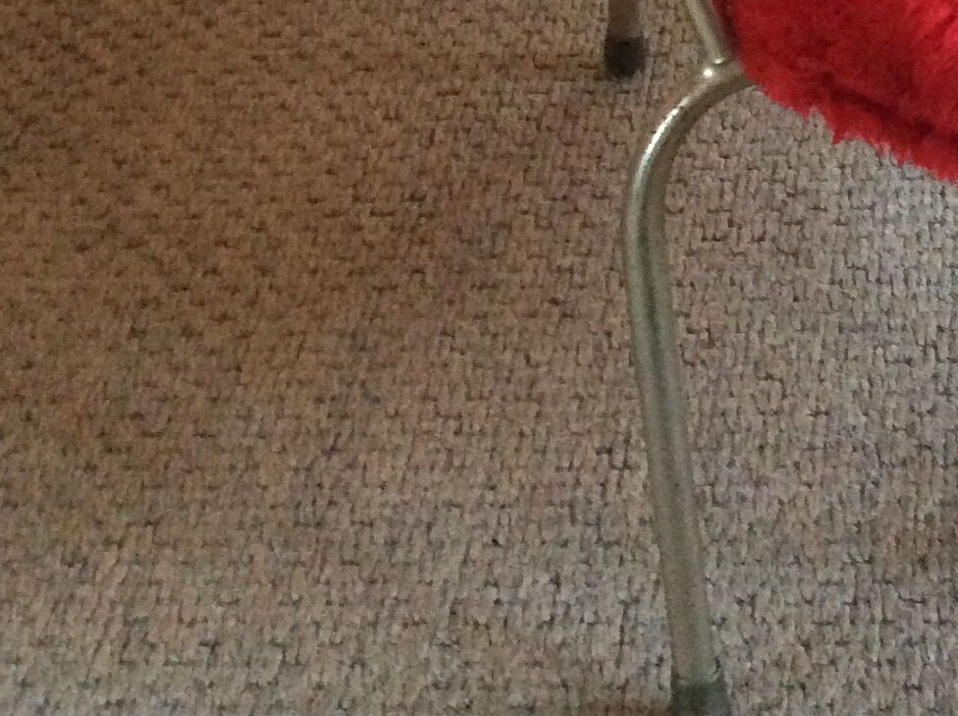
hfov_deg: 21.9
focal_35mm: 85
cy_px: -186
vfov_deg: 16.5
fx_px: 2349
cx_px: 1029
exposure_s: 1/17
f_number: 2.4
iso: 320
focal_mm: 3.3
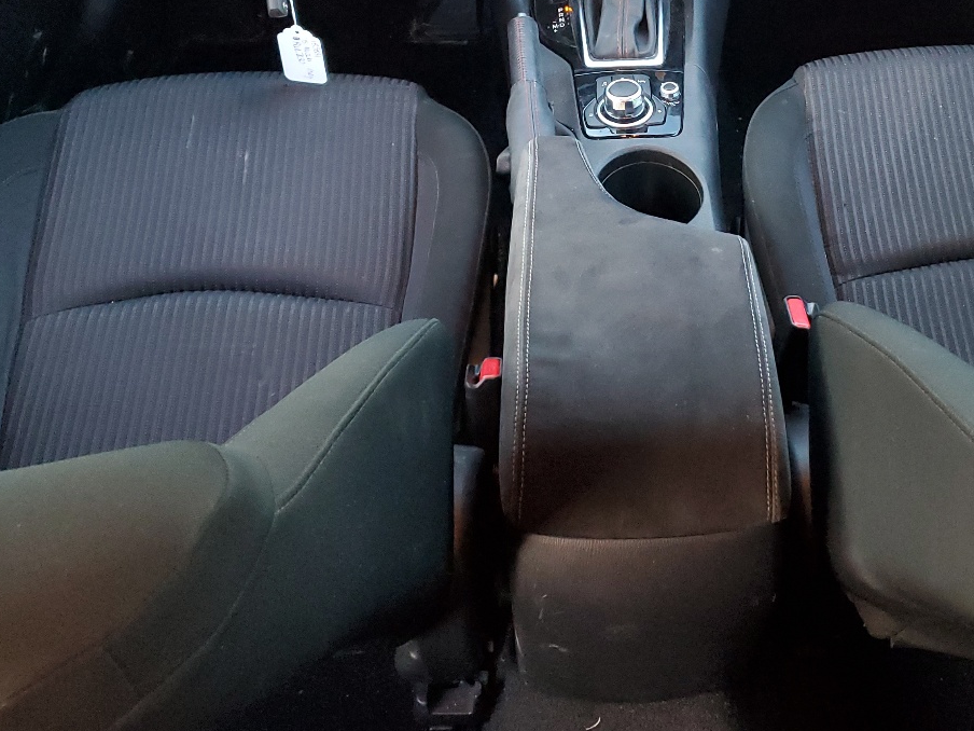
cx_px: 623
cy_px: 98
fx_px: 1294
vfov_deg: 30.4
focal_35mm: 46
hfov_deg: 40.9
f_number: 1.5
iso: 392
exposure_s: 1/60.2
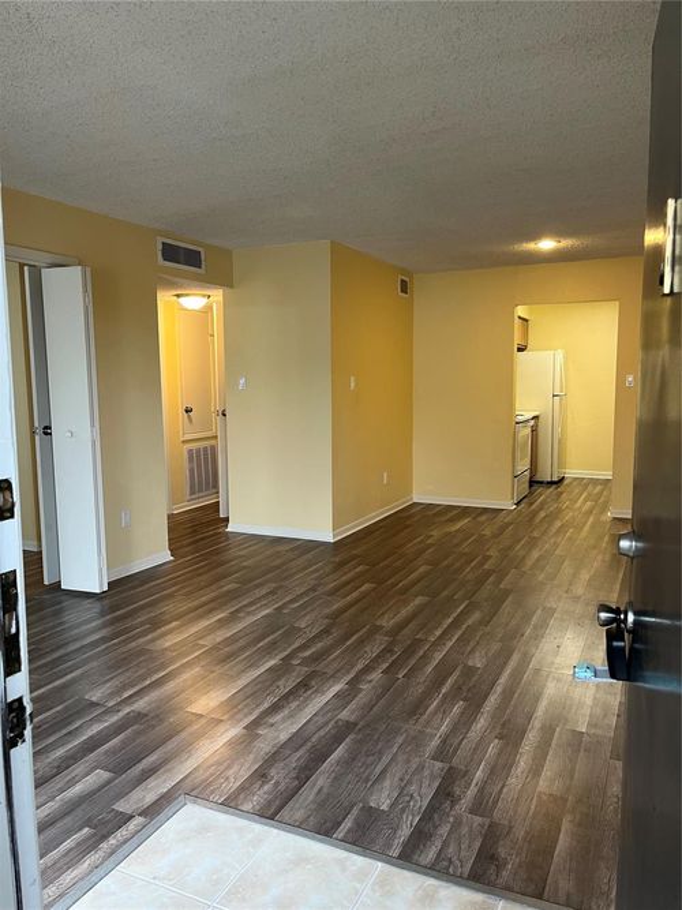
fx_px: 683
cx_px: 341
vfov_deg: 67.3
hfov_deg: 53.0
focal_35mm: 26
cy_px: 455
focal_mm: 5.1
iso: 100
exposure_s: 1/60
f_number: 1.6
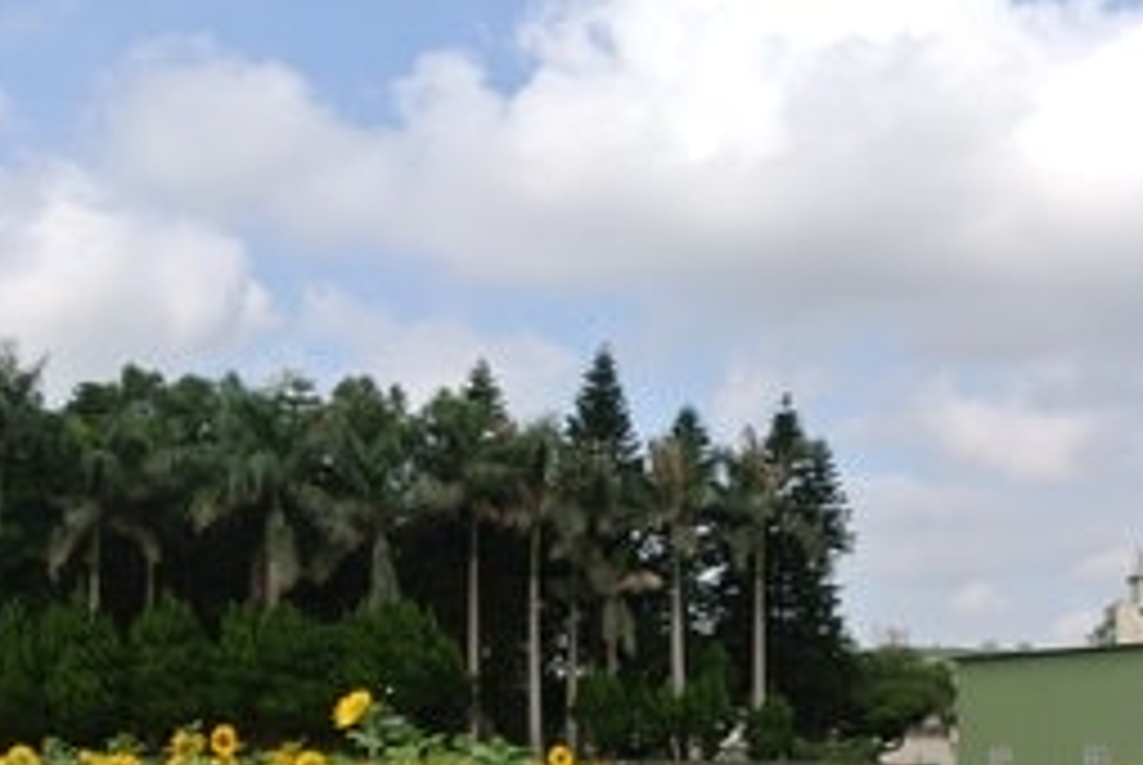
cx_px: 662
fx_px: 1812
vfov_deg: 23.0
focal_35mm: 57
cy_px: 740
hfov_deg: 34.9
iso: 100
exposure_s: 1/400
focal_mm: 11
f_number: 5
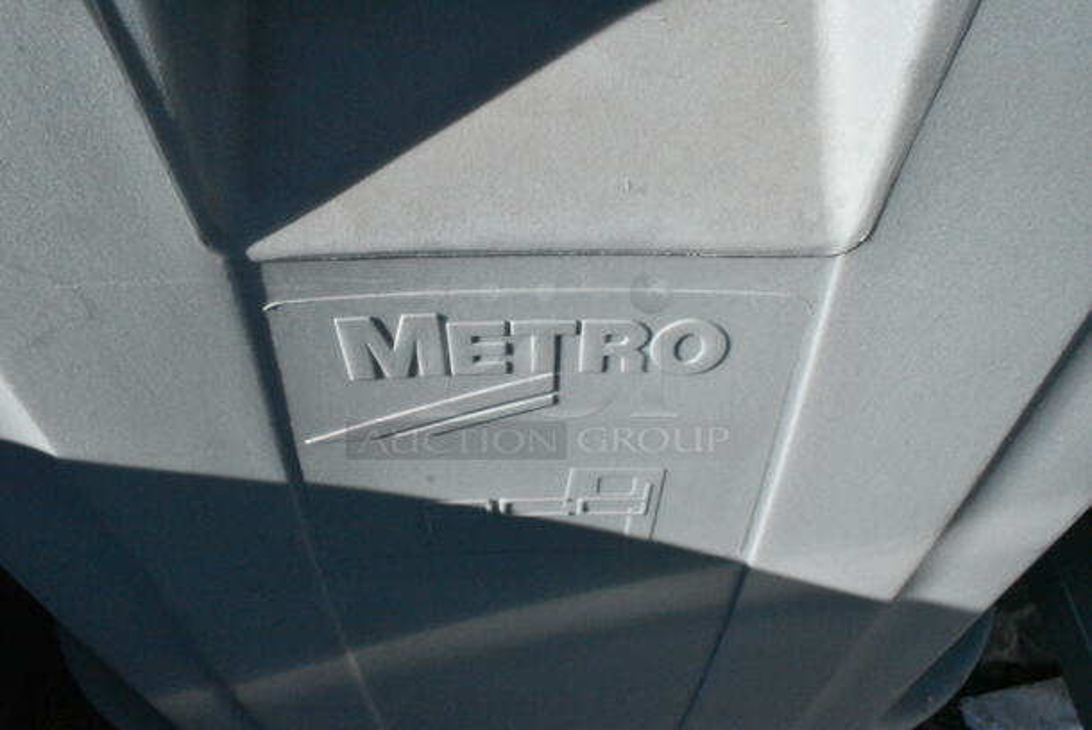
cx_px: 546
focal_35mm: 27
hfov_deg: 67.3
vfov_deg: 48.0
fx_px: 820
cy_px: 365
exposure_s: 1/2000
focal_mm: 18
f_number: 22
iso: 6400
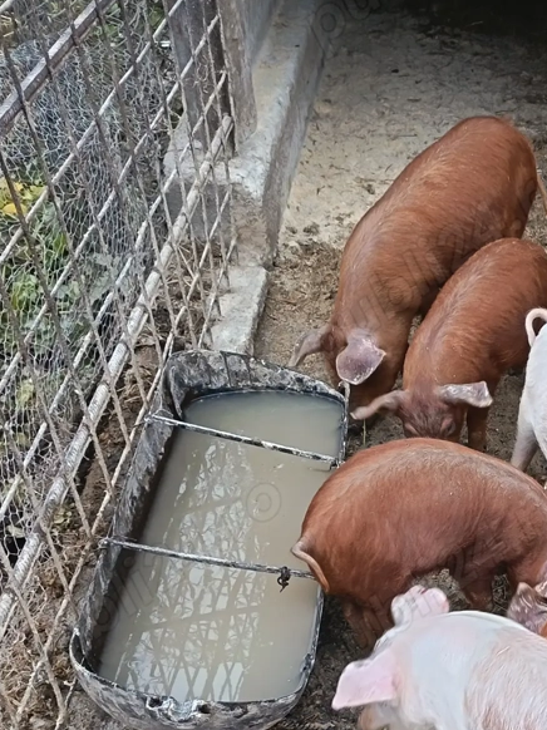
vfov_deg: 33.2
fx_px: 1160
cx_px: 586
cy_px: 651
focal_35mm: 55
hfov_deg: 24.9
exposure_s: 1/100
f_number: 1.75
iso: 396
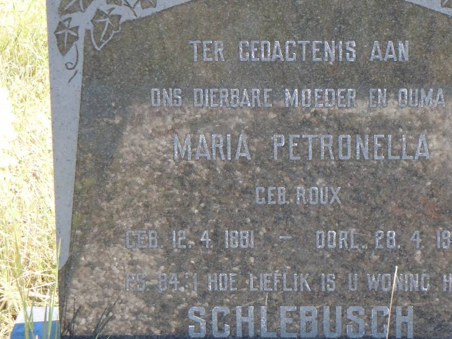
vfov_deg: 9.2
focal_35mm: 162
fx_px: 2115
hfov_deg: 12.2
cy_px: 177
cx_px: 308
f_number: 4.6
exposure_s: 1/160
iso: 200
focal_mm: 20.9
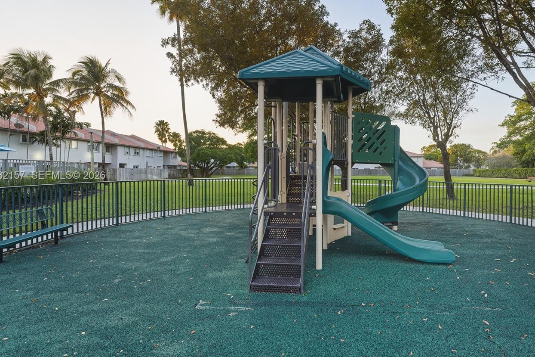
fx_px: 285
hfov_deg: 85.6
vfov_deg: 64.1
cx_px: 316
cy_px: 176
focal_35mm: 19
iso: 100
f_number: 3.5
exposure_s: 1/500
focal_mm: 14.9
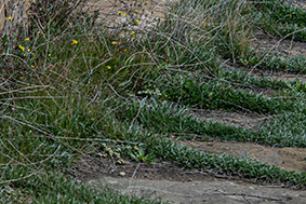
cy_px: -37
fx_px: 1981
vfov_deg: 5.9
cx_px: -377
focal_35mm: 233
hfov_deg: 8.2
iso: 100
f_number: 5.6
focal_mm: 44
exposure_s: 1/125
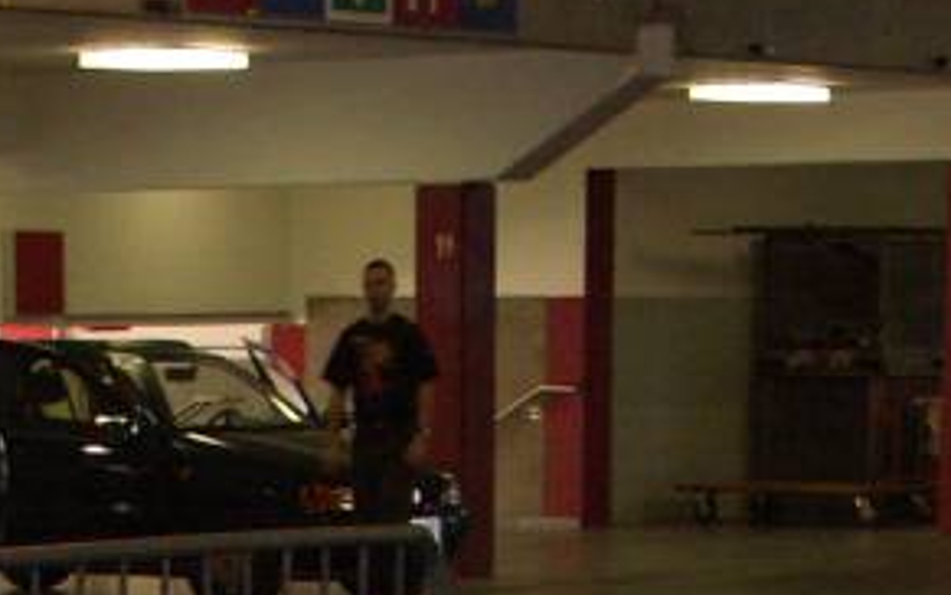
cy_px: 1505
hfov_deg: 11.5
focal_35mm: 181
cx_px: 163
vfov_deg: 6.8
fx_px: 4692
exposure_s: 1/50
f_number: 2.8
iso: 200
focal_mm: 9.92
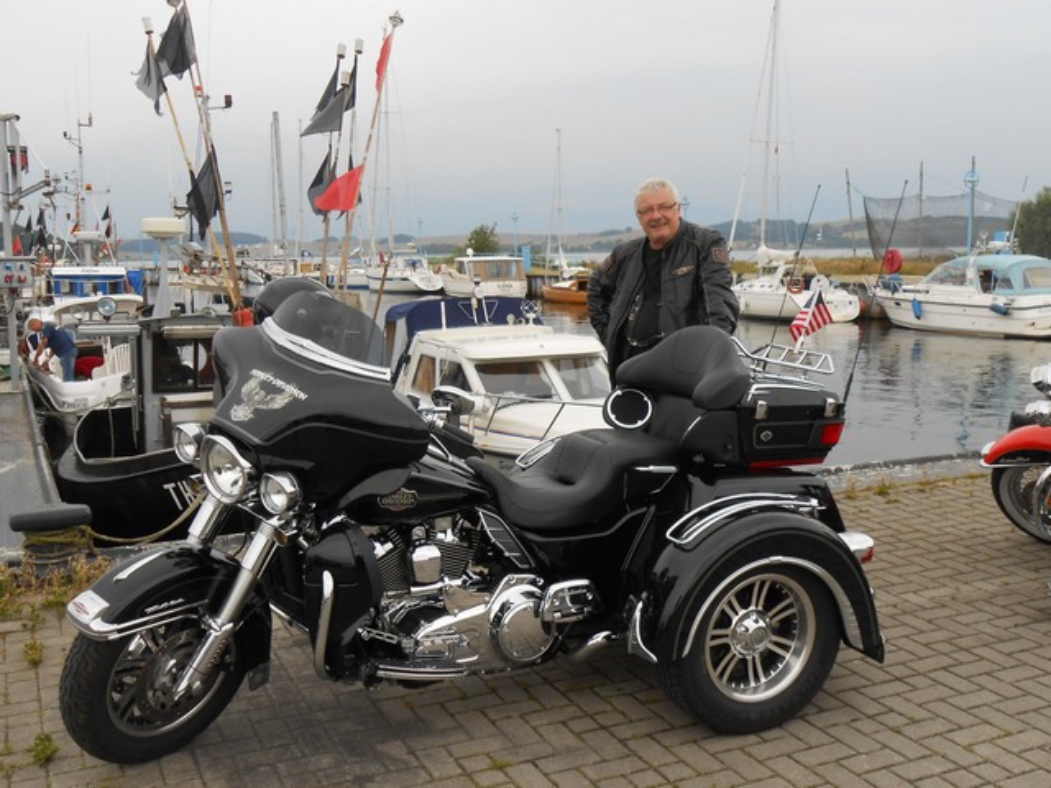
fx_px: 1154
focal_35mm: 38
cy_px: 394
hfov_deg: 49.0
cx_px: 526
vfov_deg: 37.7
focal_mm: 6.8
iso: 80
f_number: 4.2
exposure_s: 1/160
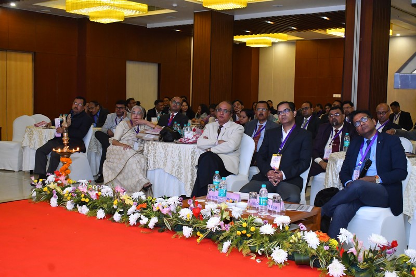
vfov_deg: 31.2
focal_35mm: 43
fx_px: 497
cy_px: 138
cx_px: 208
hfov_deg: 45.4
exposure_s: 1/160
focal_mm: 29
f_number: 5.6
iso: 3200
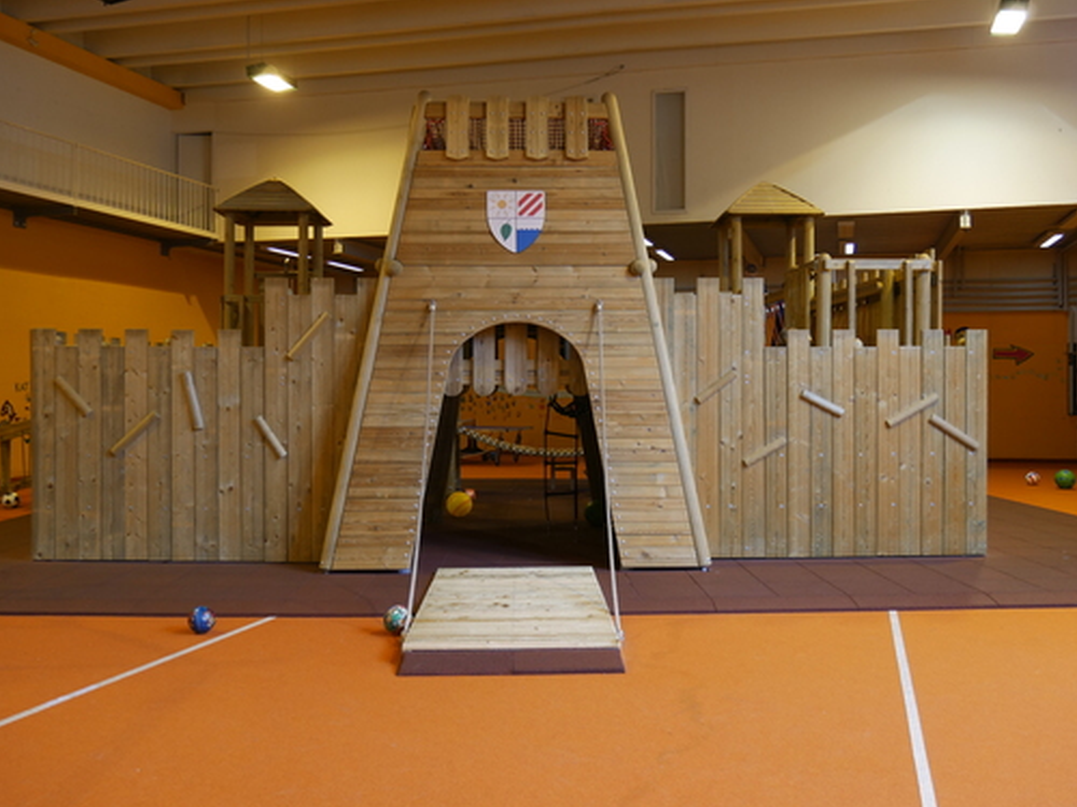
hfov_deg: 56.8
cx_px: 557
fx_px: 996
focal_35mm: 32
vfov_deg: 44.2
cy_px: 387
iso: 400
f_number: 3.6
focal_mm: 15
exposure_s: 1/60
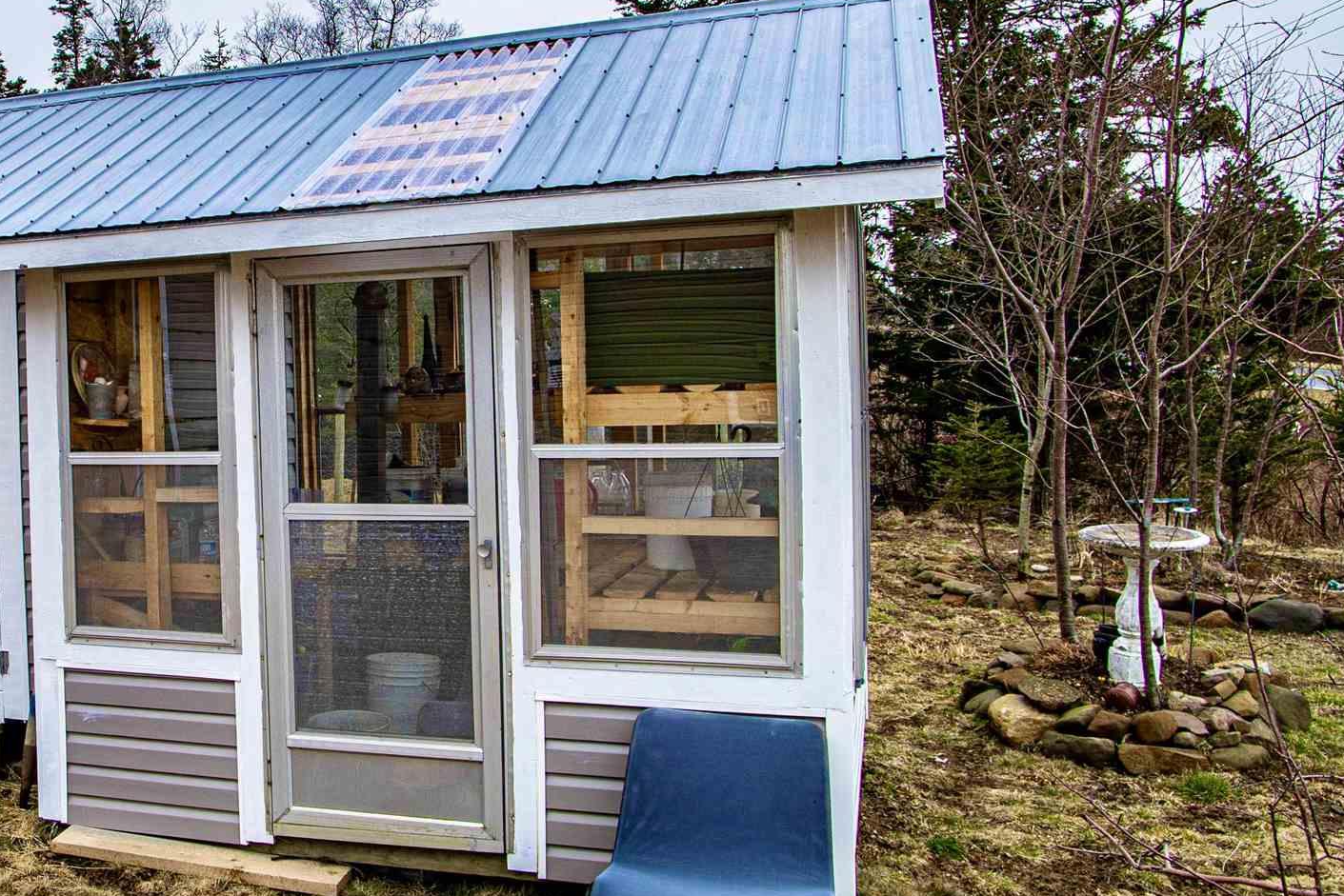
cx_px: 241
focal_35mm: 37
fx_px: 1381
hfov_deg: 48.5
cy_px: 373
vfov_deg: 35.9
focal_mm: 17
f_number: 8
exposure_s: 1/125
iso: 160
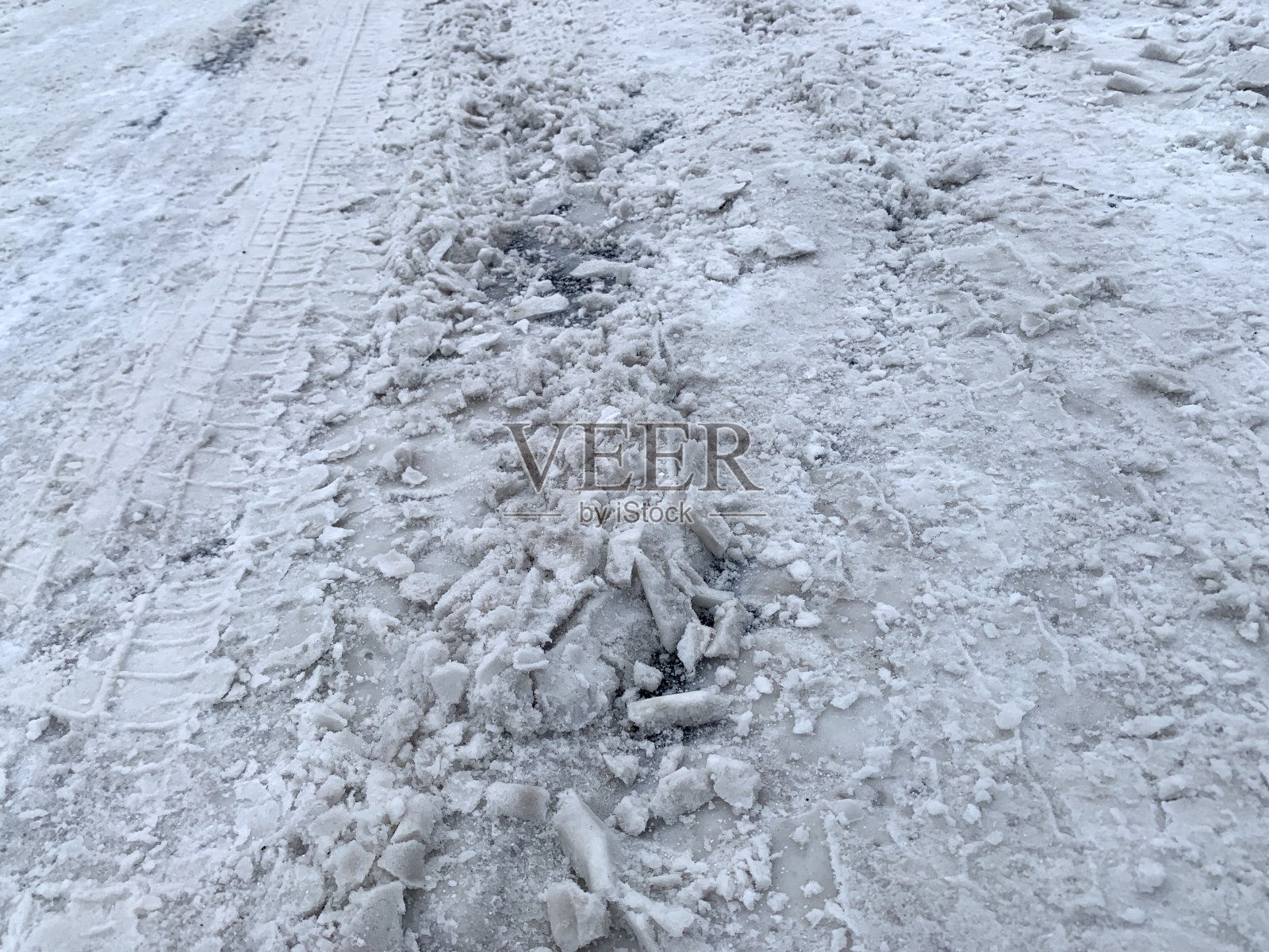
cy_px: 476
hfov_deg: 67.3
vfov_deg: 53.1
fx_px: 953
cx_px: 634
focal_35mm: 26
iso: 25
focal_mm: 4.25
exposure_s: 1/455
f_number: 1.8
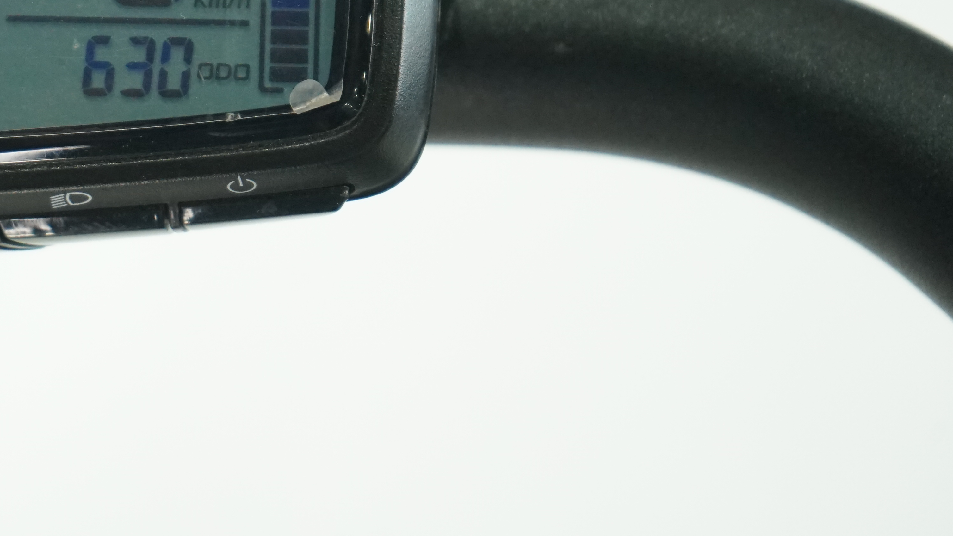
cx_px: 88
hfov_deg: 14.6
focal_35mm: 146
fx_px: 3689
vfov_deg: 8.3
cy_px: -21
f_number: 5.6
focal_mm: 70
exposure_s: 1/200
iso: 2500
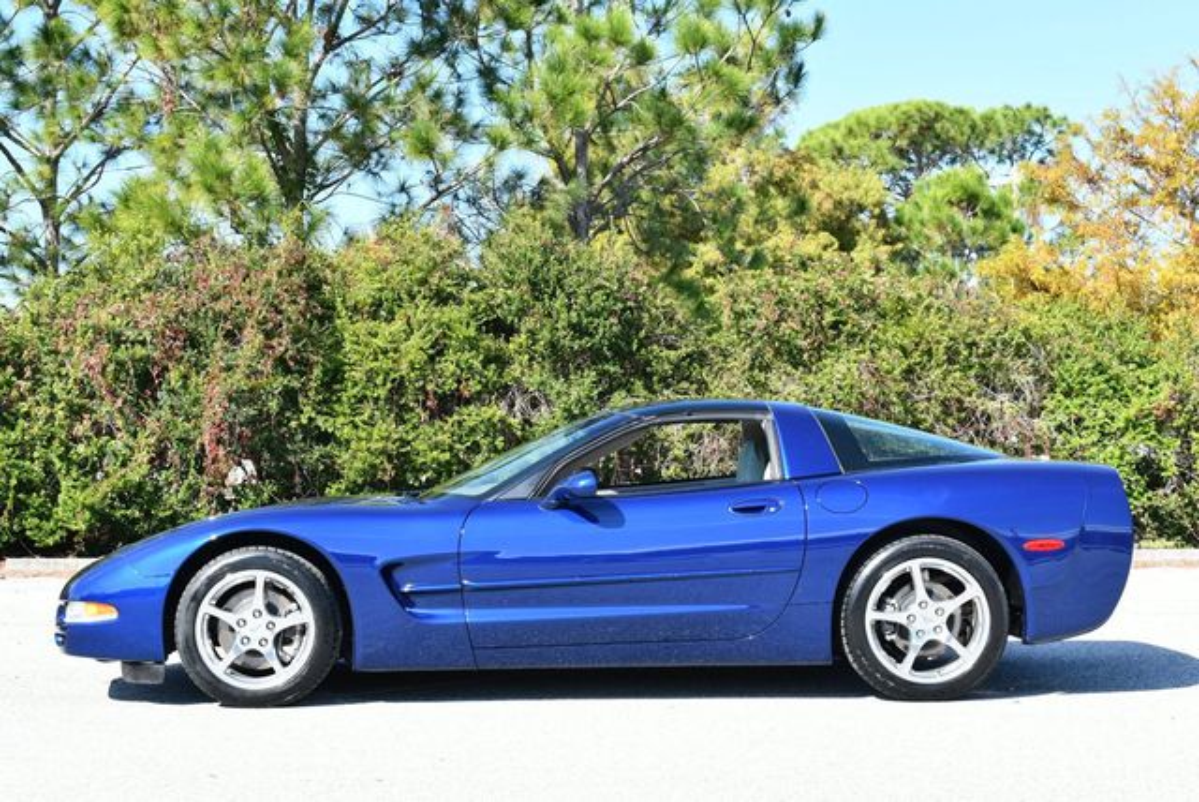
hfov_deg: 31.4
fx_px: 2133
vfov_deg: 21.3
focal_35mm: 64
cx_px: 600
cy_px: 401
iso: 200
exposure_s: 1/250
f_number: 7.1
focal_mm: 32
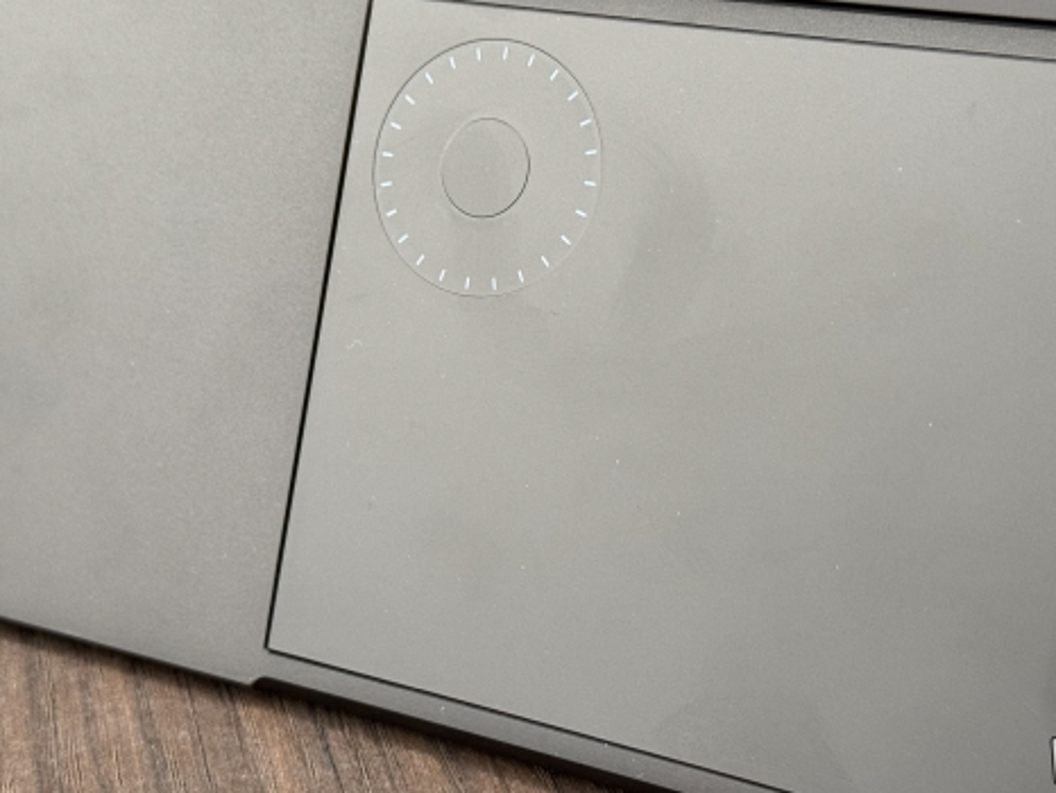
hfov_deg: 28.1
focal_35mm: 69
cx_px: 503
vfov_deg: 21.3
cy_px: 309
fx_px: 2106
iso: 250
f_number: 1.78
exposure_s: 1/43
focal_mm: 6.76
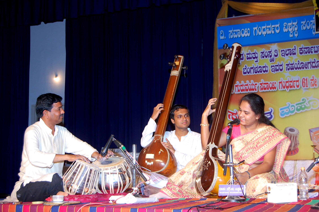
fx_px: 504
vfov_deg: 23.7
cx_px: 160
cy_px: 106
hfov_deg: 35.1
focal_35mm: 57
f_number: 6.3
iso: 400
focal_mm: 38
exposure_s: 1/125
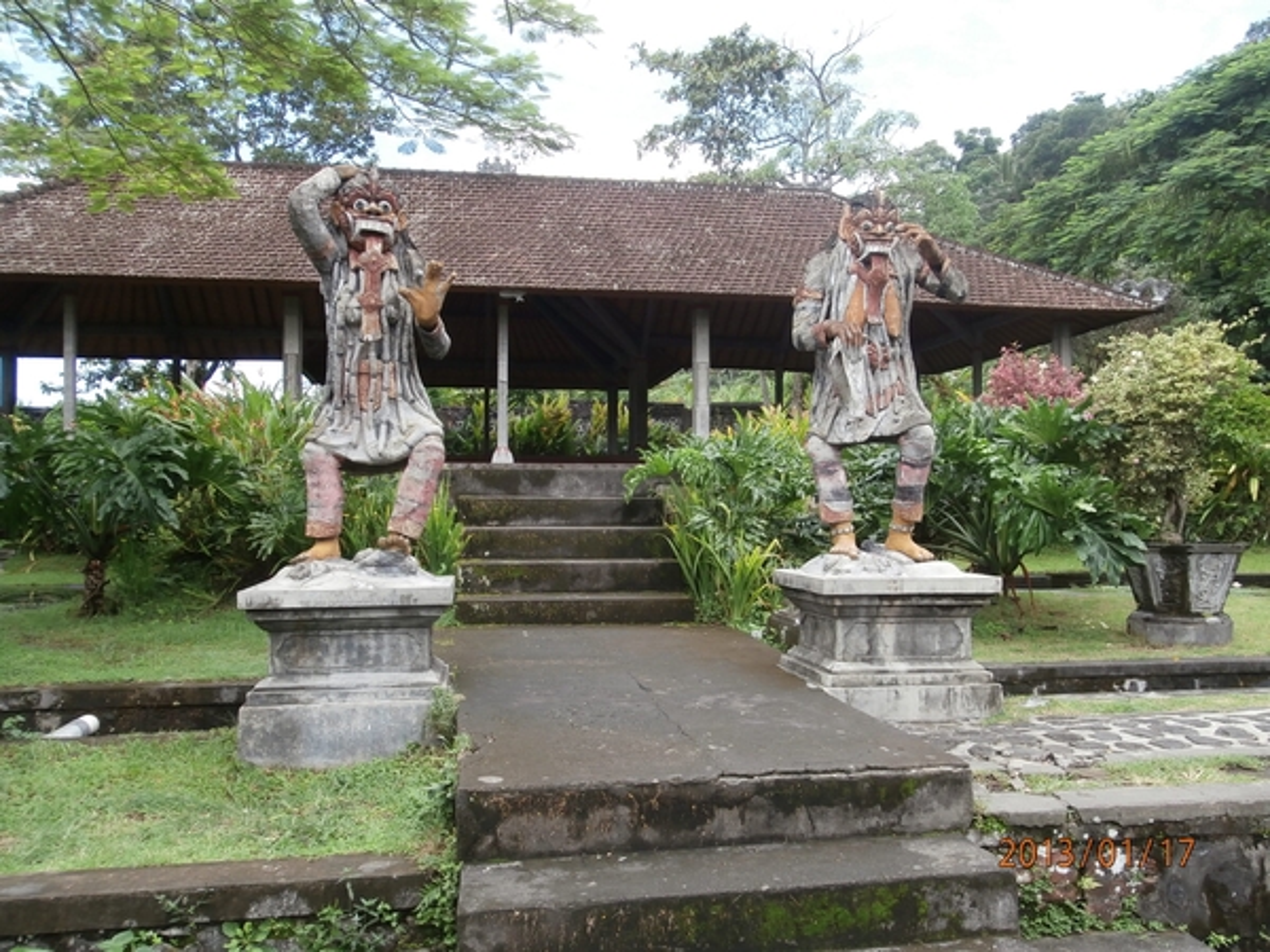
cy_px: 476
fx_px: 1101
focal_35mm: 30
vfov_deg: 46.8
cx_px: 635
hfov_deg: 60.0
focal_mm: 5.36
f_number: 3.5
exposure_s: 1/200
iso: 100
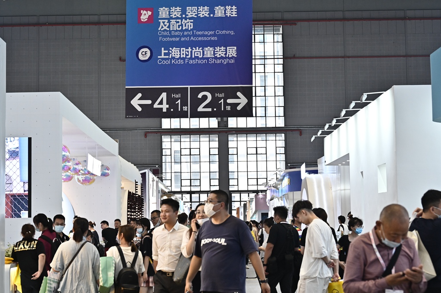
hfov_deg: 31.0
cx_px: 220
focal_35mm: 65
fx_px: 796
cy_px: 146
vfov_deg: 20.9
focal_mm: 65
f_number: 6
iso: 1600
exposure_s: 1/125
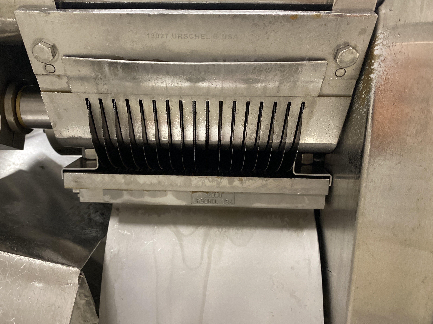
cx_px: 200
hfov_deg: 63.4
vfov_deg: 49.7
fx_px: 350
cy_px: 150
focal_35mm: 28
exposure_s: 1/33
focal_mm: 4.25
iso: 500
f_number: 1.8
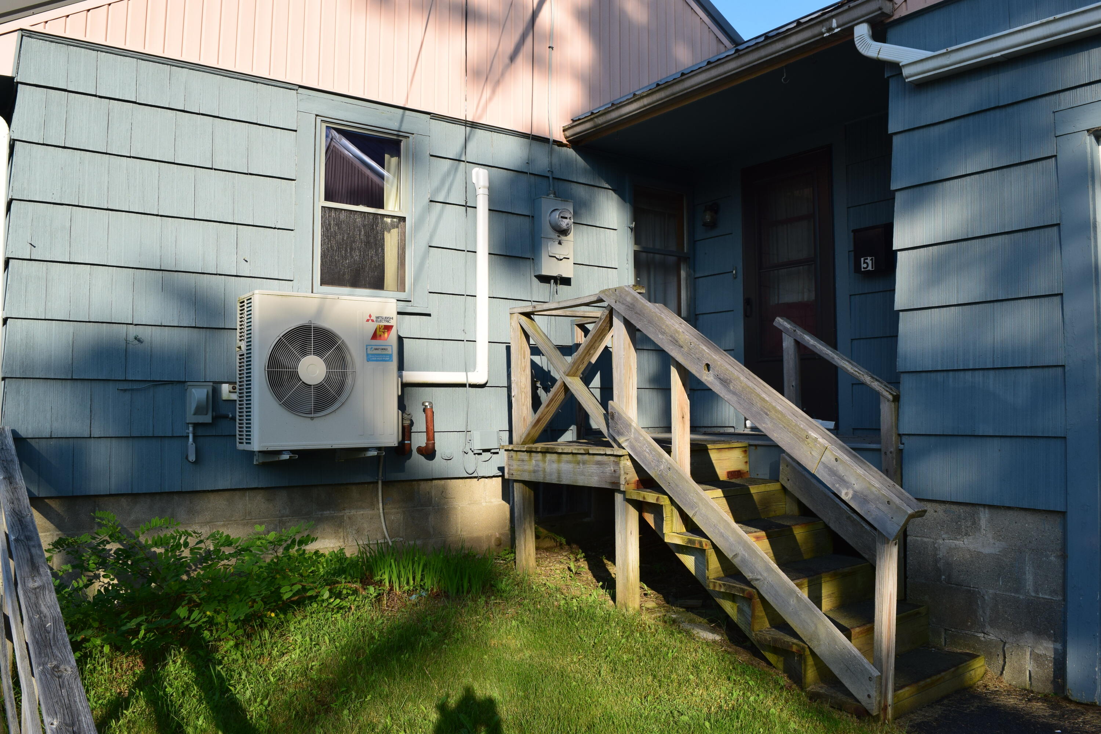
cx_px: 550
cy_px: 367
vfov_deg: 47.9
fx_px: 826
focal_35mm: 27
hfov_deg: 67.4
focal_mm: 18
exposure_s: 1/400
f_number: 11
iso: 400
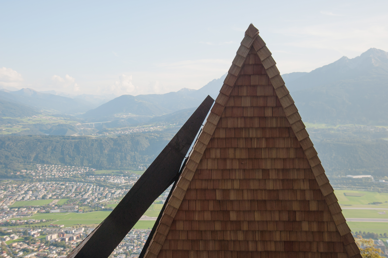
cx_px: 194
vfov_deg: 33.4
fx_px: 431
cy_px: 129
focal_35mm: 40
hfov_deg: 48.5
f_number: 8
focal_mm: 40
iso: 200
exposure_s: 1/250
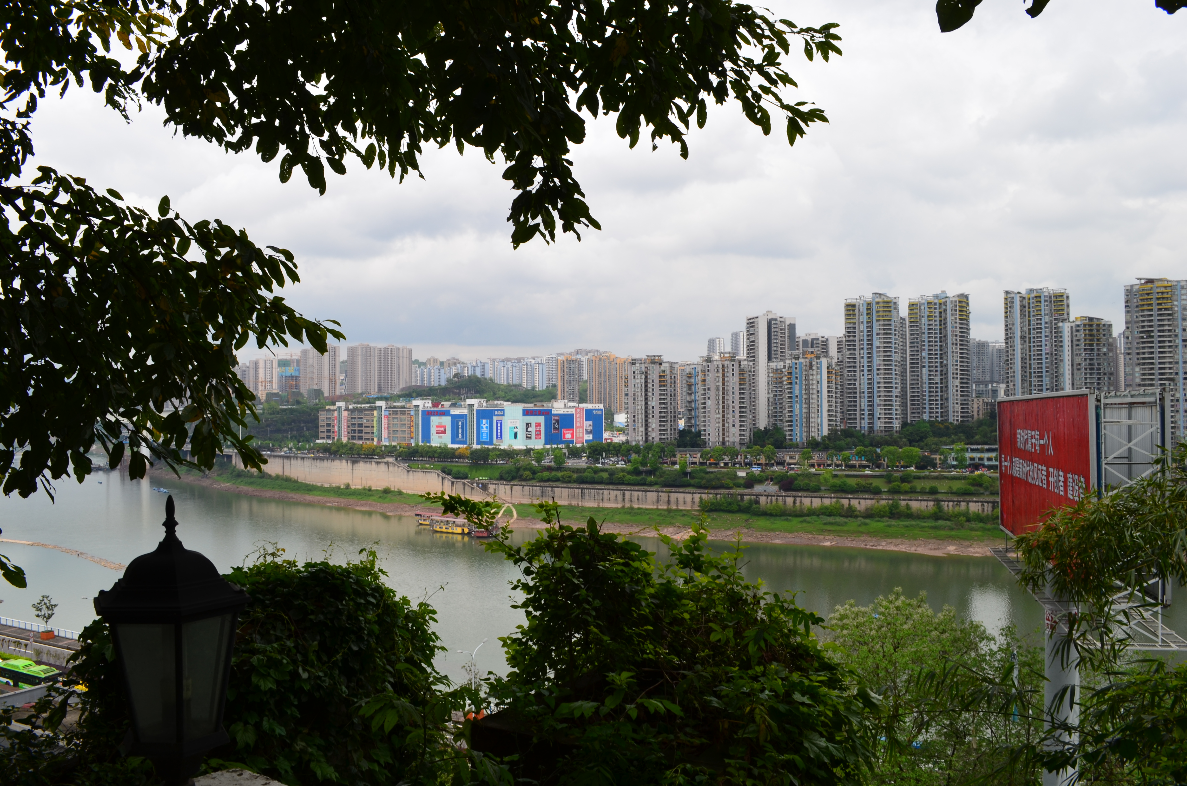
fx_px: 888
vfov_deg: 47.7
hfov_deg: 67.5
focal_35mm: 27
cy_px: 393
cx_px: 594
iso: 100
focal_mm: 18
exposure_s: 1/125
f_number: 11
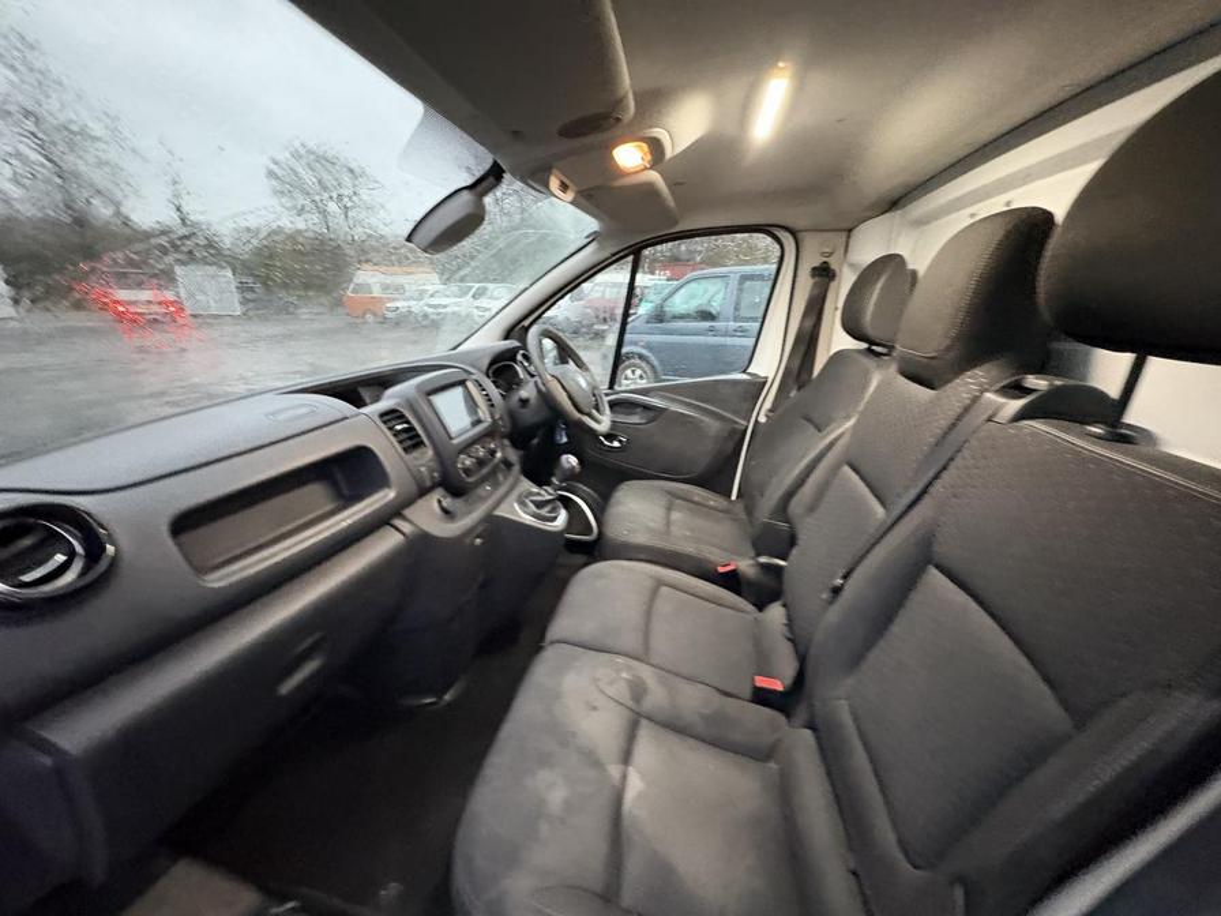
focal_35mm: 14
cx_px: 610
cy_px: 458
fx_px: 494
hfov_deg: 102.1
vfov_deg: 85.7
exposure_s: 1/37
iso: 1000
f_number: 2.2
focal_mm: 2.22
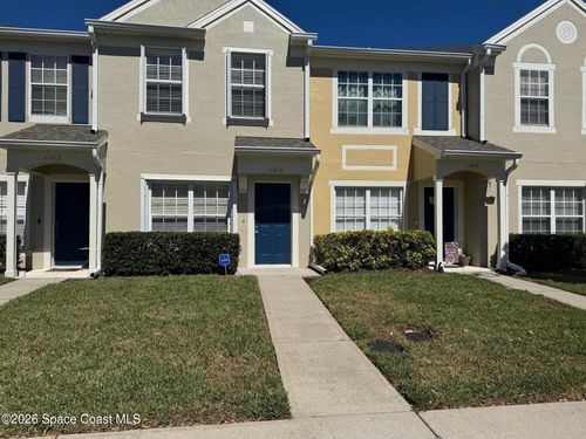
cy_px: 220
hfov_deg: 71.6
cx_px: 293
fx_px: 406
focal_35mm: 24
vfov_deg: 56.8
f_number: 1.78
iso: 80
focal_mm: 6.76
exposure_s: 1/12346
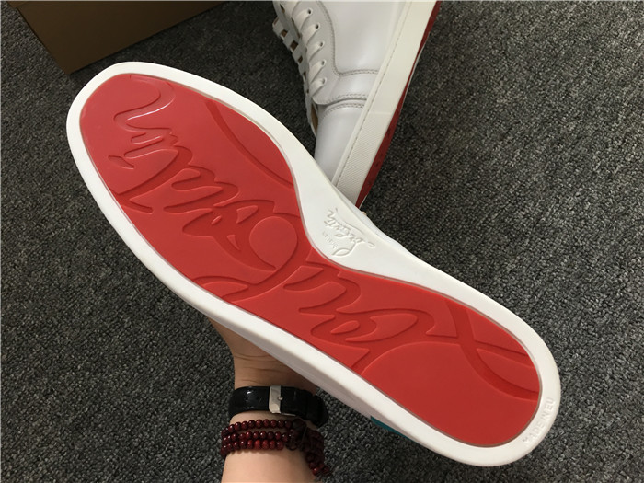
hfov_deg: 61.7
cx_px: 322
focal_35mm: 29
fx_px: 540
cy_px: 242
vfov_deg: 48.2
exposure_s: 1/33
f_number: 2.2
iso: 100
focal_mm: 4.15
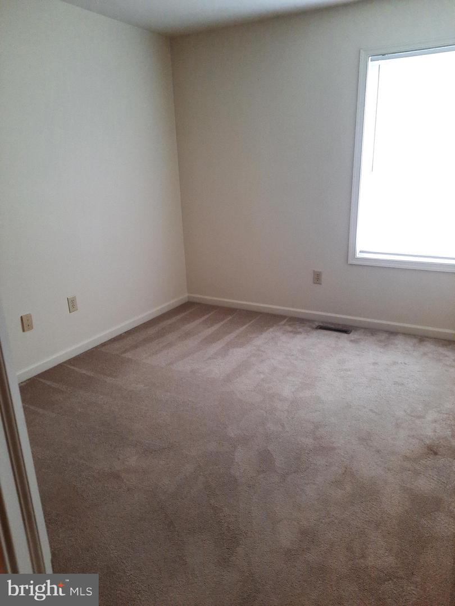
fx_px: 438
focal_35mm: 25
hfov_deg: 54.9
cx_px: 228
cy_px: 303
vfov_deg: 69.4
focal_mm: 4.6
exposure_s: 1/60
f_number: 2
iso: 250
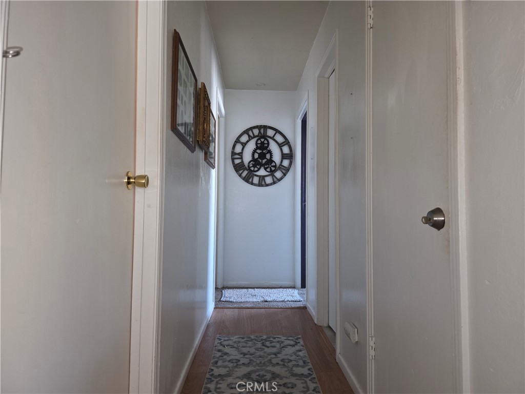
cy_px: 197
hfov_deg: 73.9
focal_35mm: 23
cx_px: 262
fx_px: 349
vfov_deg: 58.9
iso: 1250
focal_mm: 6.3
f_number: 1.7
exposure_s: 1/12.7
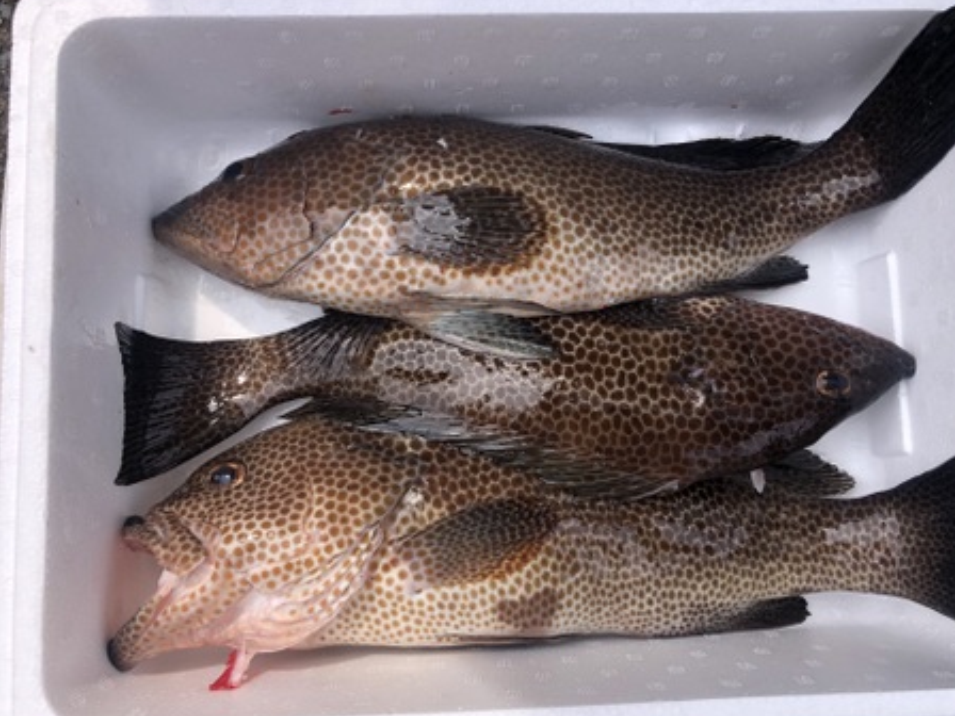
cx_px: 509
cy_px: 356
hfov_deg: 59.9
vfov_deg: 46.8
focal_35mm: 30
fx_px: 828
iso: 20
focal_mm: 3.99
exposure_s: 1/640
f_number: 1.8
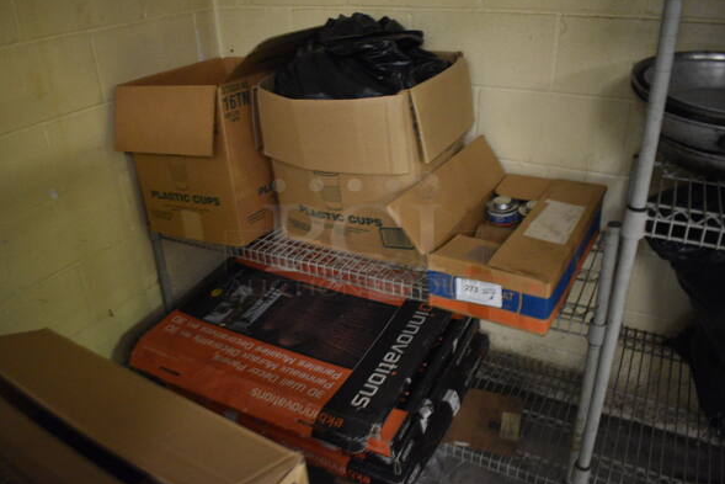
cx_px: 354
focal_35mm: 28
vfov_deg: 46.4
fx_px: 564
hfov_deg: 65.5
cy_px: 235
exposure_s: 1/6
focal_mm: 18
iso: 3200
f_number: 3.5
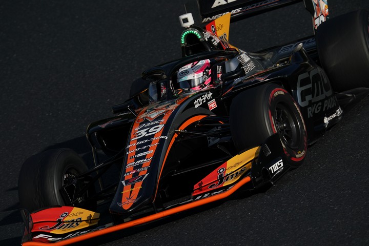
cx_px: 184
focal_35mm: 600
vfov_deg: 2.3
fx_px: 6150
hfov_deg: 3.4
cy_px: 123
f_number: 11
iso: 200
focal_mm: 600
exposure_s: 1/800
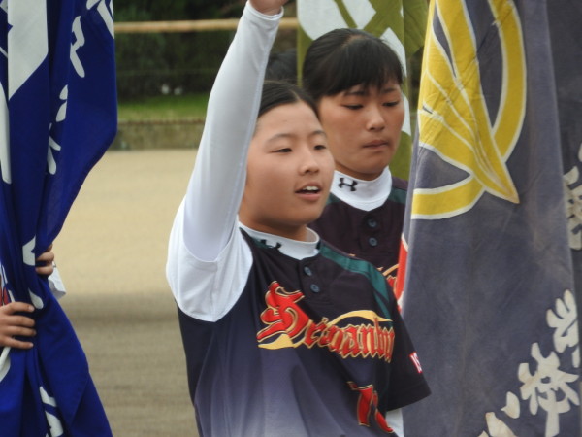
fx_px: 6725
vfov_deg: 3.7
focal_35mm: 400
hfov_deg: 5.0
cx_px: 291
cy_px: 218
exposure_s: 1/125
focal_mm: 71.7
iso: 125
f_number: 5.6
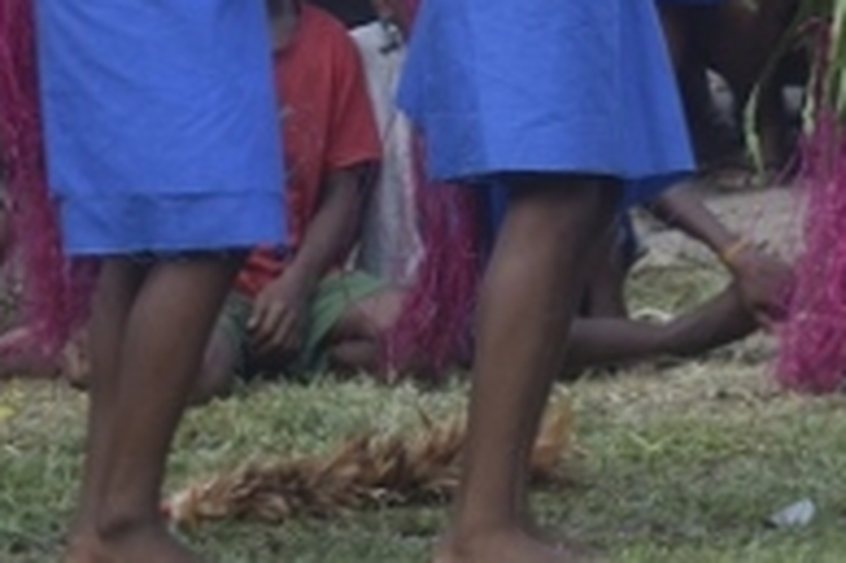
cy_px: -113
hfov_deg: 7.5
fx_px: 6378
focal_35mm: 272
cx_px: 1173
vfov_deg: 5.0
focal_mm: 55
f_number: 5.6
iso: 400
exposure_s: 1/100
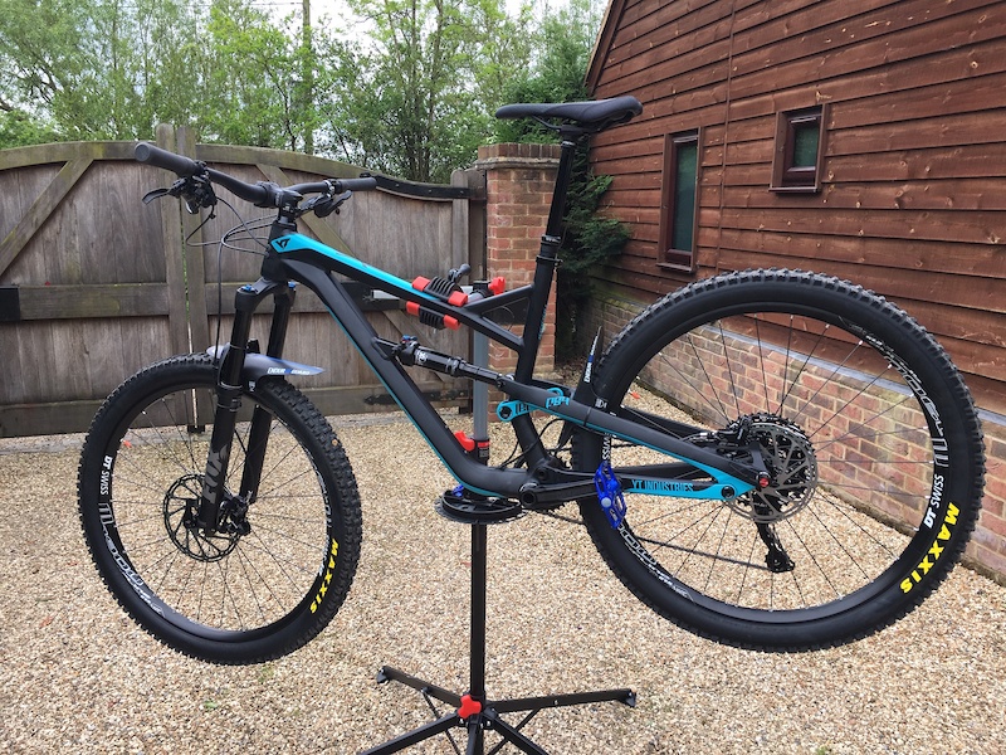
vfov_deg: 48.2
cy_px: 378
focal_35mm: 29
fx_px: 843
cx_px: 503
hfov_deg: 61.7
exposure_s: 1/239
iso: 25
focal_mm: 4.15
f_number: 2.2
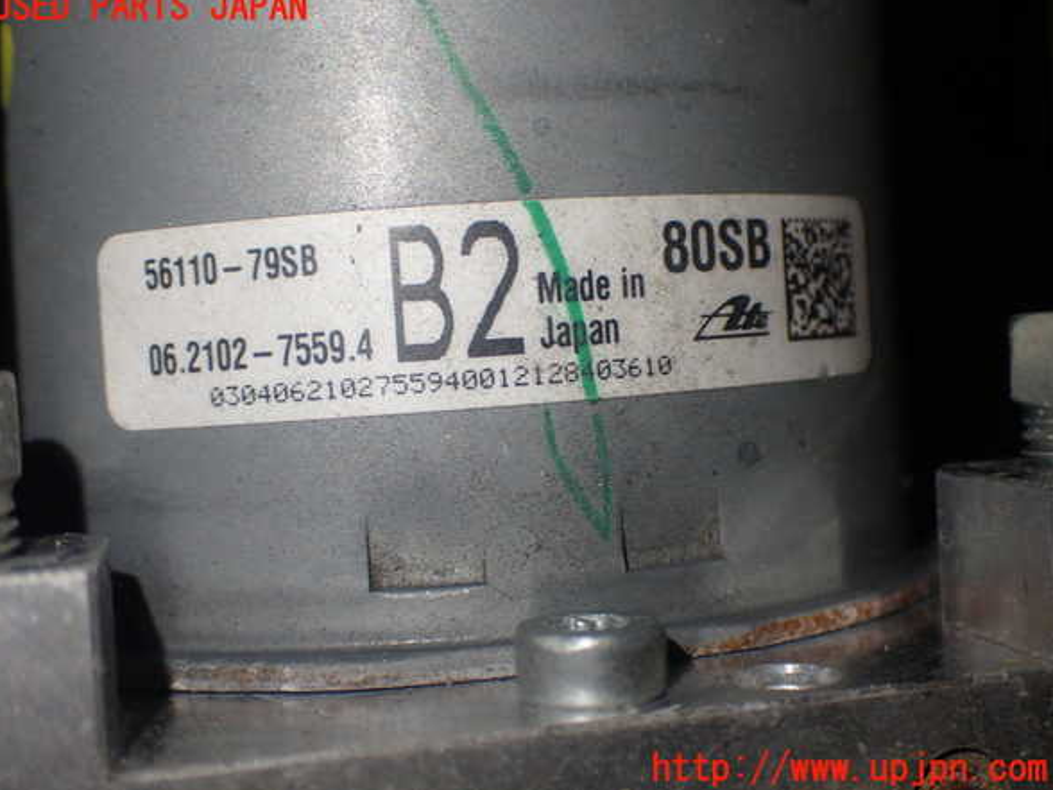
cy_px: 389
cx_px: 519
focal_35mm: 48
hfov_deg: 39.7
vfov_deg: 30.3
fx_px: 1460
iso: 200
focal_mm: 8.4
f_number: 3.1
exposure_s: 1/80
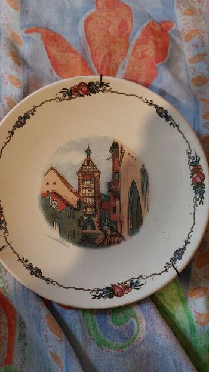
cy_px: 189
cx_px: 103
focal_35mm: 28
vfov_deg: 67.9
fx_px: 276
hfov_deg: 41.5
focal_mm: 5.23
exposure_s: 1/50
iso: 400
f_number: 1.8
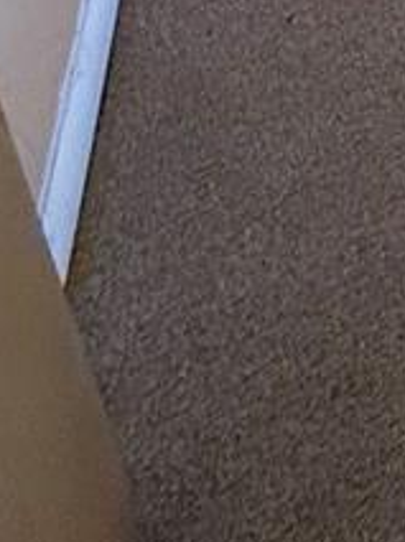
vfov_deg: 13.5
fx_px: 1236
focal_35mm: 79
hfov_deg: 12.9
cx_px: 1042
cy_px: -886
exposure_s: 1/95
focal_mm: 2.22
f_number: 2.2
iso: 320
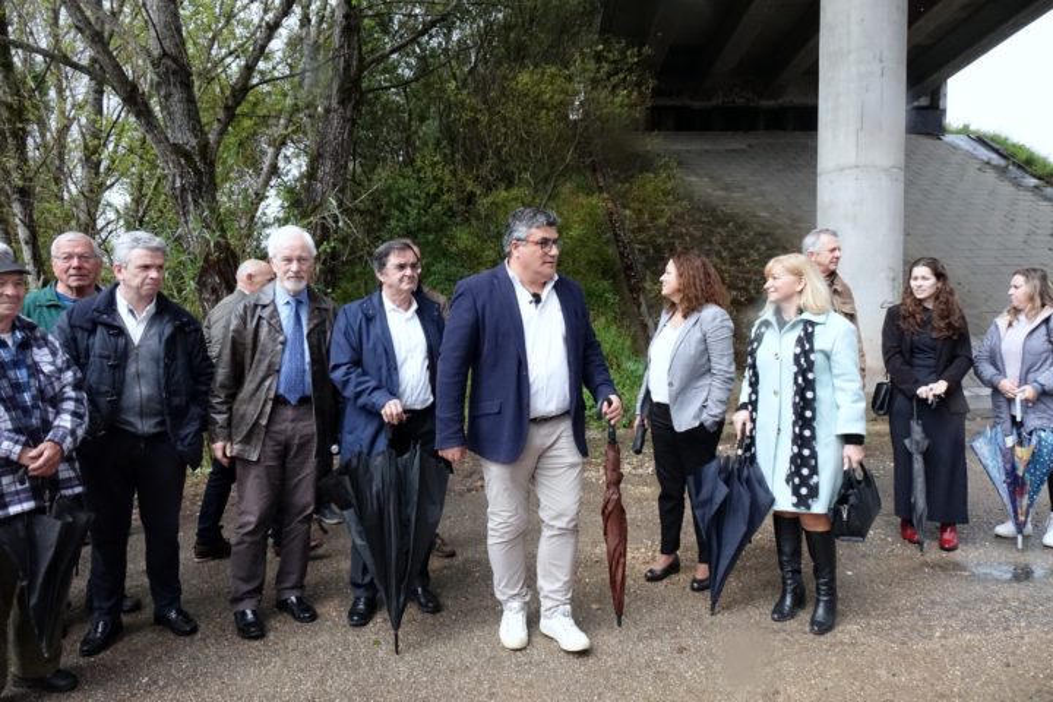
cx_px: 526
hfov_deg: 73.7
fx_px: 702
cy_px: 351
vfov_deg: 53.1
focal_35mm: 24
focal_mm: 8.83
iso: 2000
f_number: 5.6
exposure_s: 1/1600
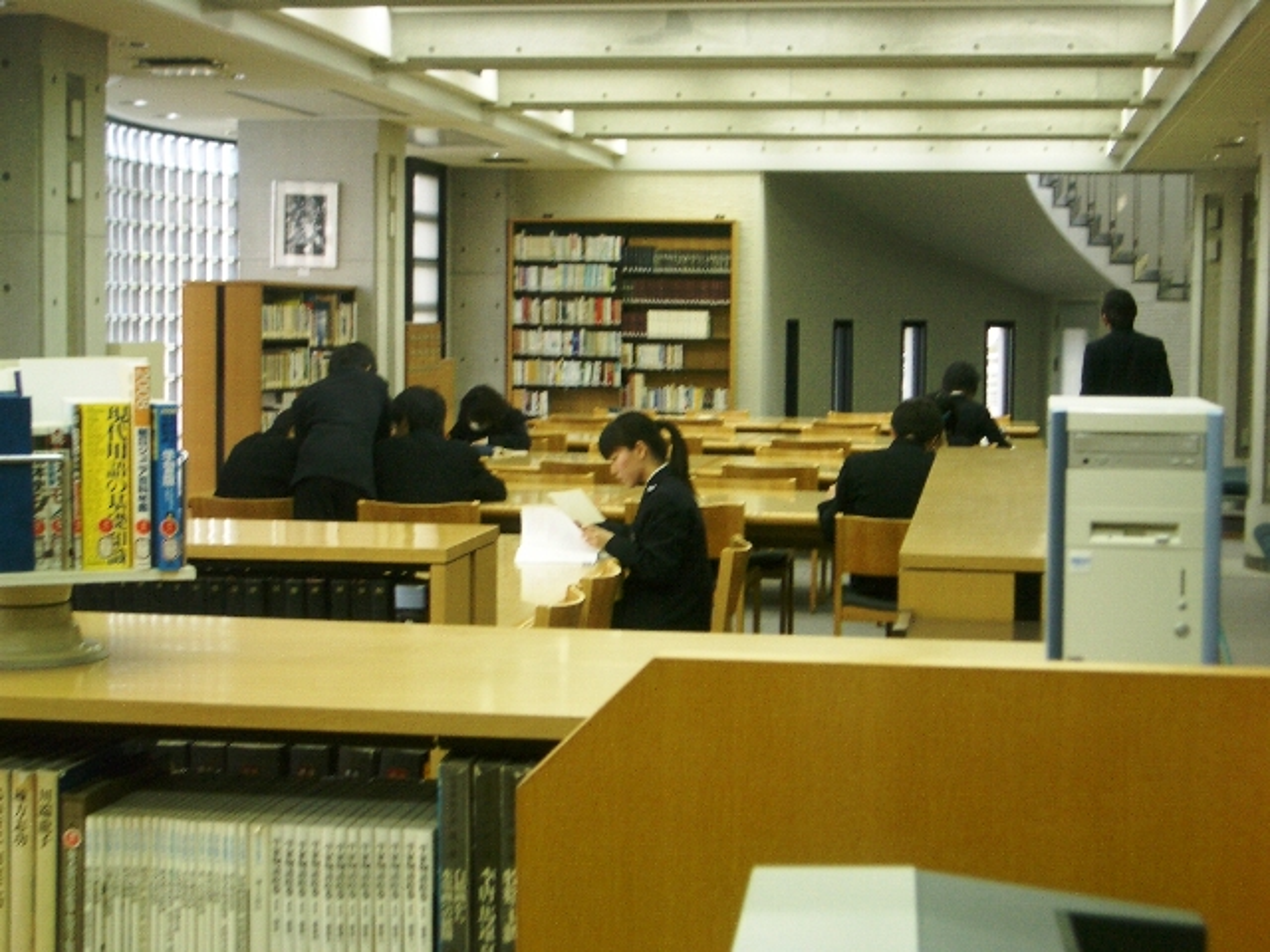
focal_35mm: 62
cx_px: 635
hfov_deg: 31.2
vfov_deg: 23.7
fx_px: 2275
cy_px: 476
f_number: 3.5
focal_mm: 10.2
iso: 100
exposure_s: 1/25
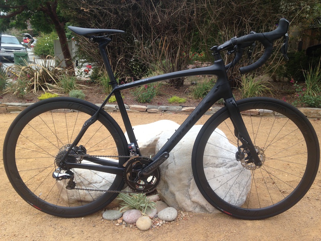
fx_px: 306
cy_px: 120
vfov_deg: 42.9
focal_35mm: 33
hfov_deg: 55.4
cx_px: 160
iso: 50
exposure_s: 1/256
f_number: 2.4
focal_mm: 4.12
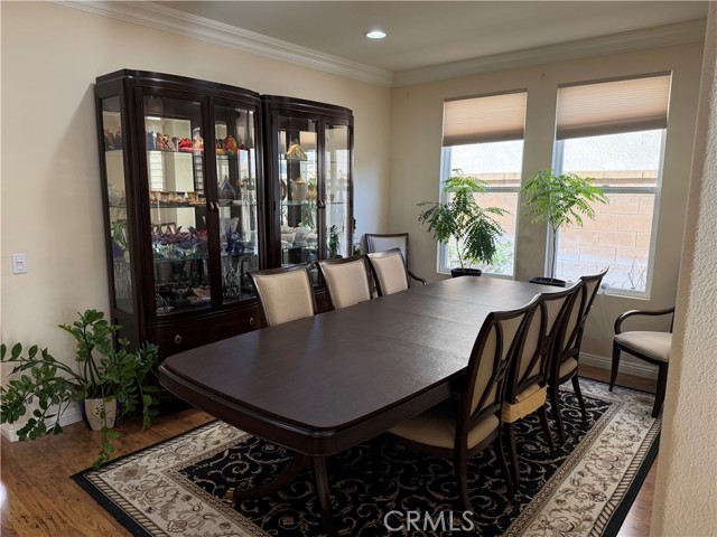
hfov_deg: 71.6
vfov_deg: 56.8
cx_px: 358
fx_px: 497
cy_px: 268
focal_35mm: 24
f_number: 1.78
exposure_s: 1/152
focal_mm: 6.76
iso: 160
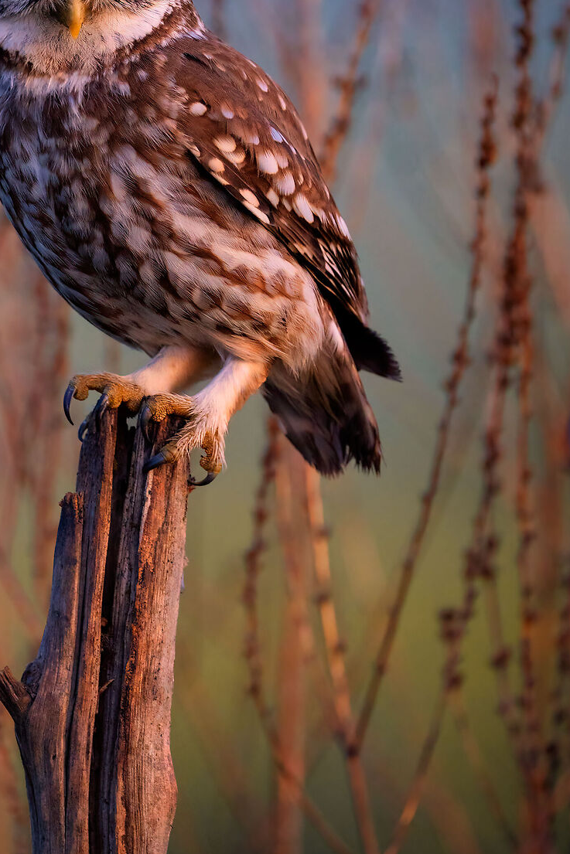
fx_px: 30934
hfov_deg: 1.1
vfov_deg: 1.6
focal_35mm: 1303
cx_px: -35
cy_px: 228
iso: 2500
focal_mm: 600
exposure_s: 1/20
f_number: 6.3
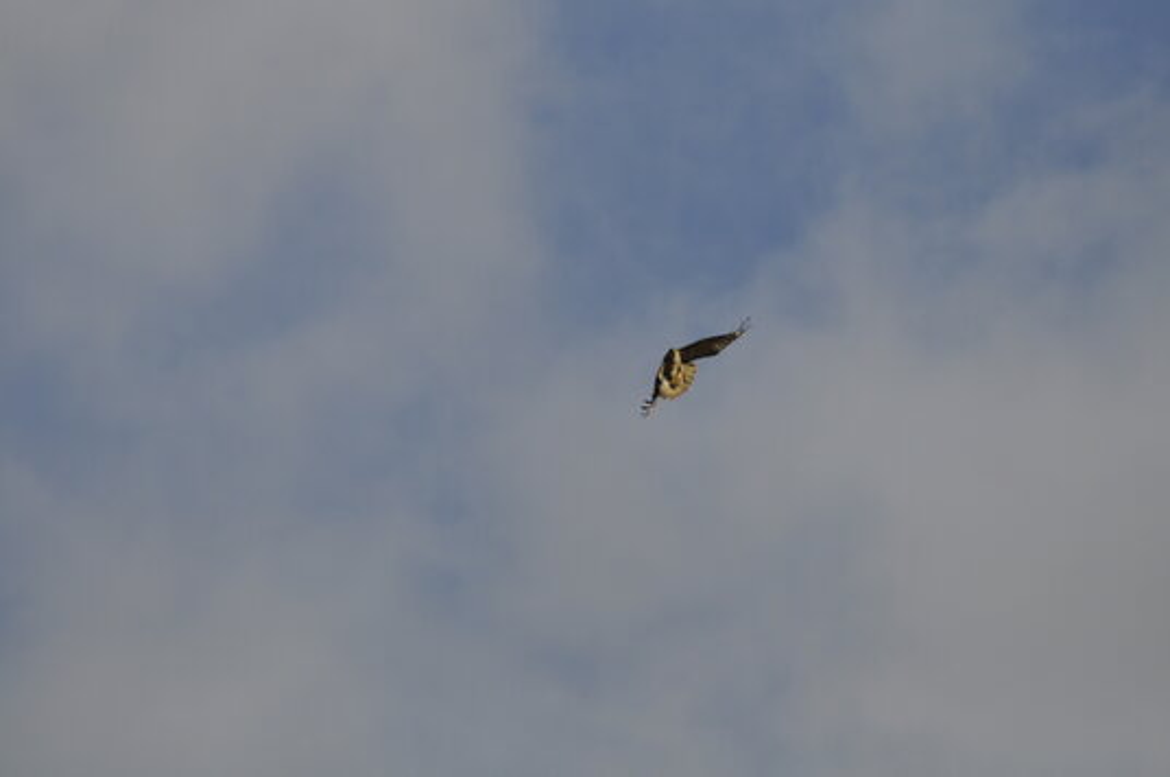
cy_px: 388
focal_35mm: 450
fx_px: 14607
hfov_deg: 4.6
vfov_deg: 3.0
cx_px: 585
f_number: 6.3
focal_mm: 300
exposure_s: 1/2500
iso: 400
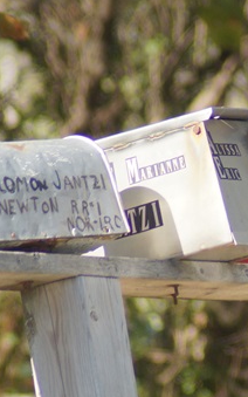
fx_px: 14950
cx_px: 315
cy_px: 163
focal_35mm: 1383
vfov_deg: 1.5
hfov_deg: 1.0
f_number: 5.6
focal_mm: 300
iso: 400
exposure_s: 1/500
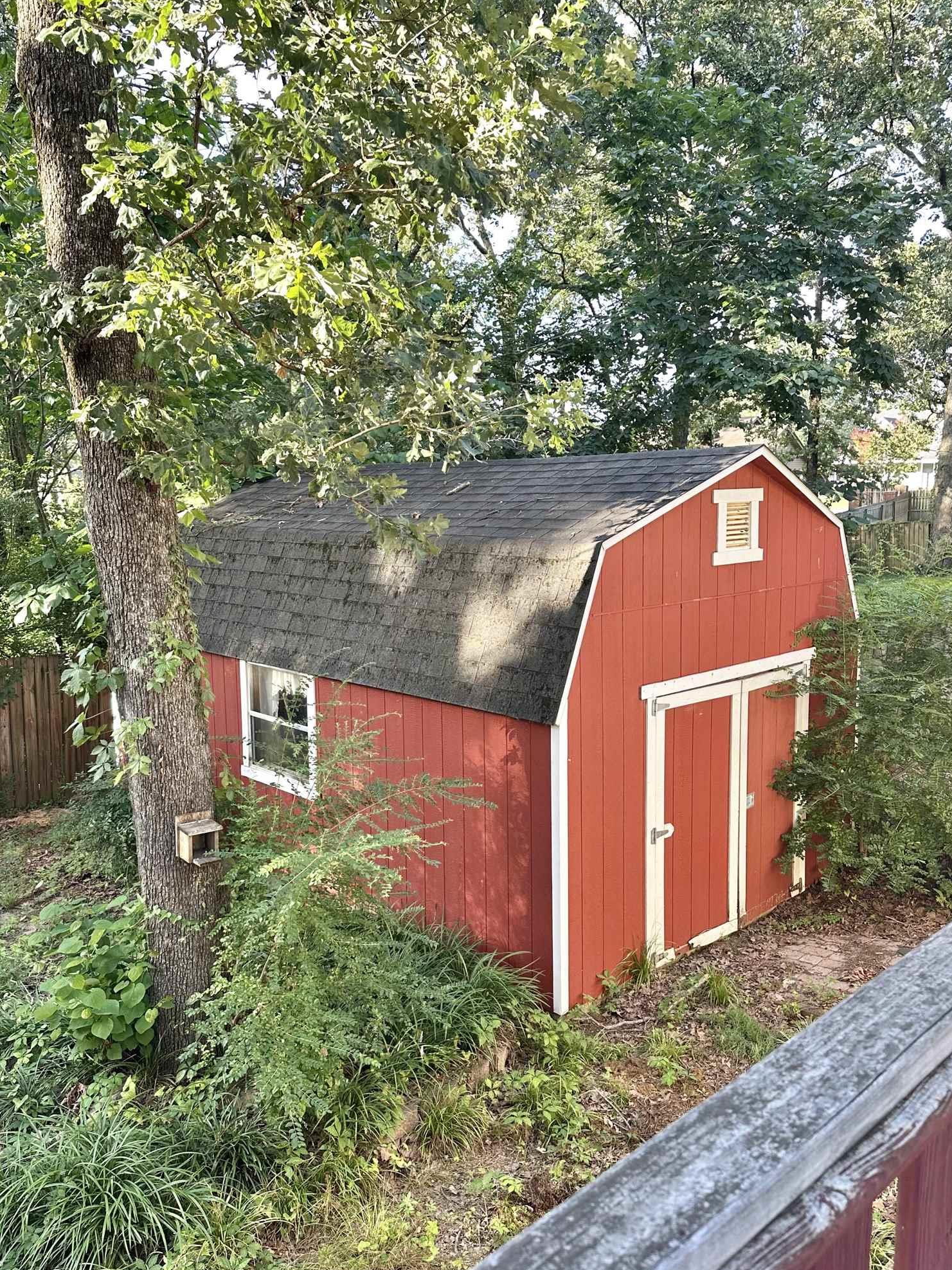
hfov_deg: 49.7
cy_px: 626
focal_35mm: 28
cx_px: 462
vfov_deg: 63.4
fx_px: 1027
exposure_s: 1/121
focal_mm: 6.86
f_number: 1.78
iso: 80
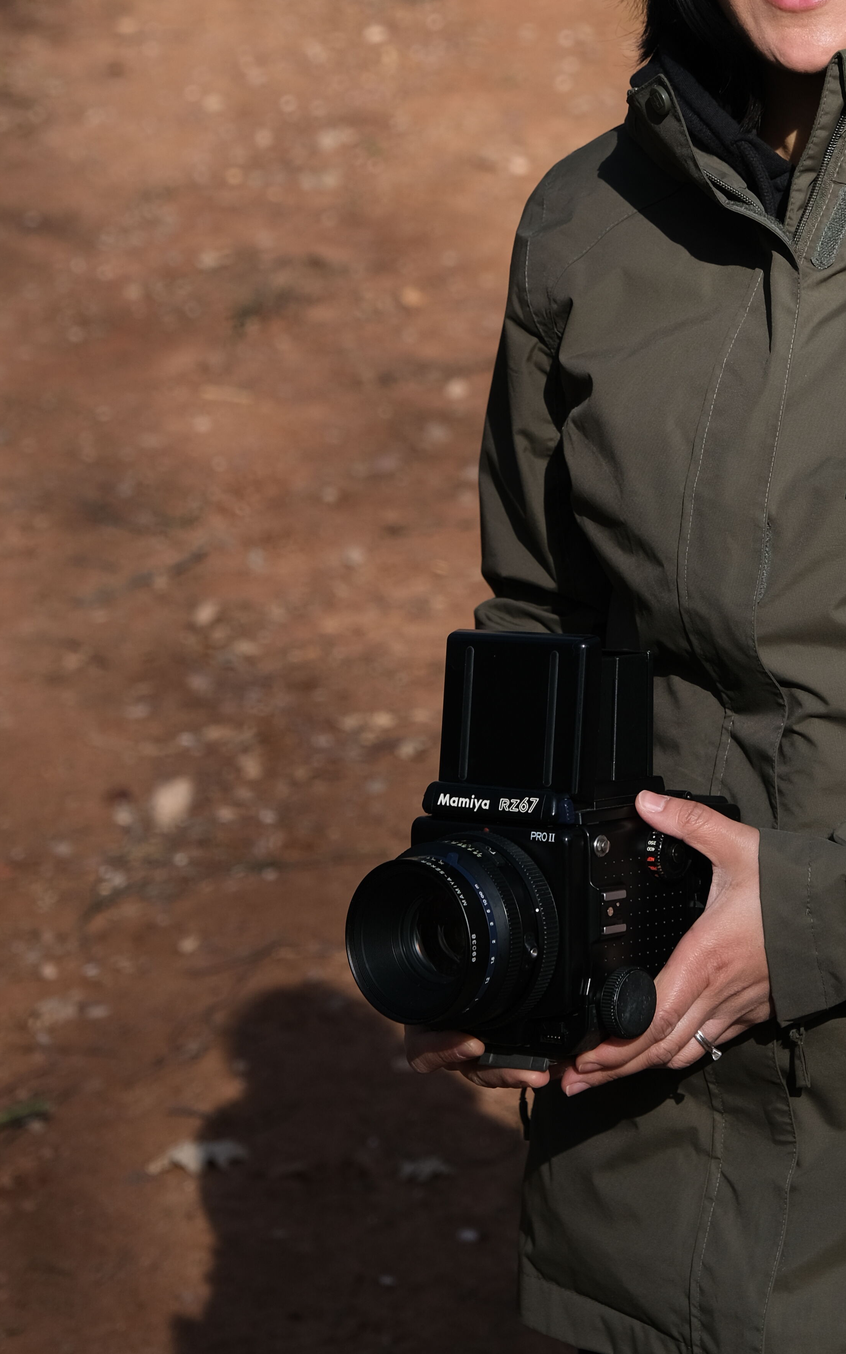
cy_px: 281
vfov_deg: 17.4
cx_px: 605
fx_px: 4390
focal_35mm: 119
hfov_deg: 11.0
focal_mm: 44.1
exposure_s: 1/1000
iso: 160
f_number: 4
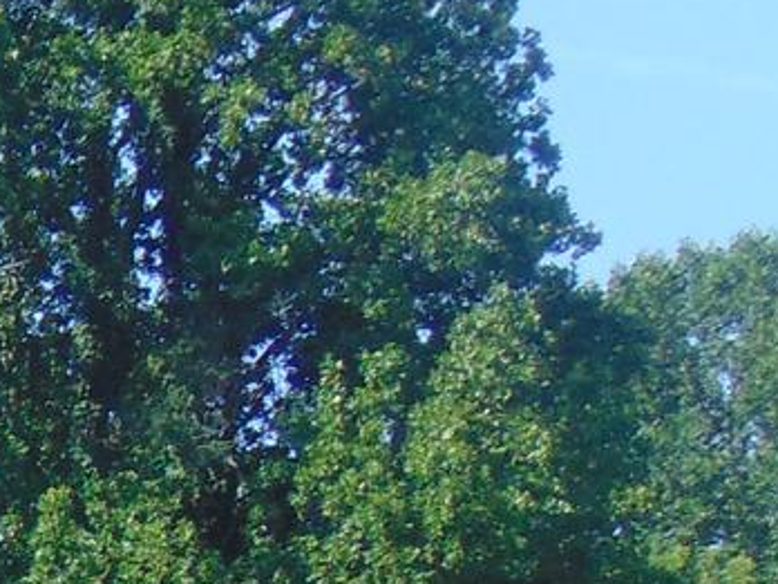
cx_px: -1249
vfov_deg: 4.1
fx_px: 7934
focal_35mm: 353
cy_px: 1398
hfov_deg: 5.4
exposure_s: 1/500
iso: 80
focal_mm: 10.8
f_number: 3.6
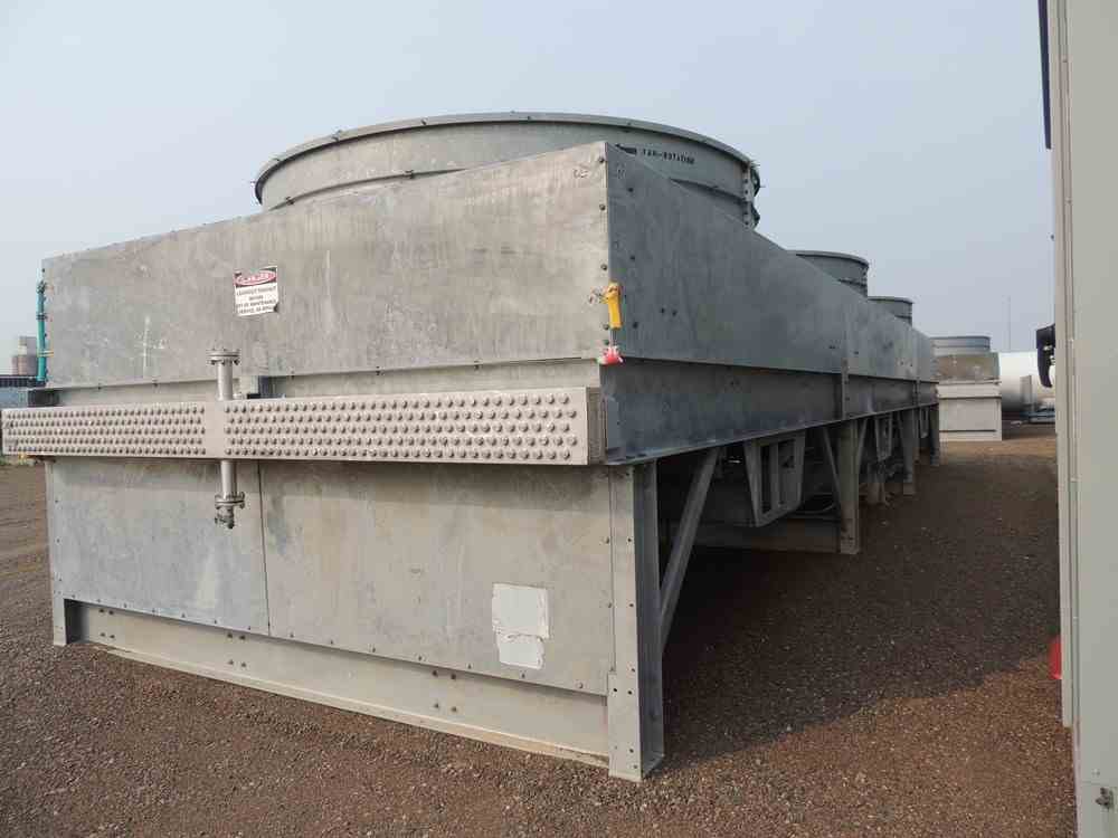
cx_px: 559
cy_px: 419
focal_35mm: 24
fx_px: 775
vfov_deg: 56.8
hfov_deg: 71.6
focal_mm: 4.3
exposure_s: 1/1000
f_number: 3
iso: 100
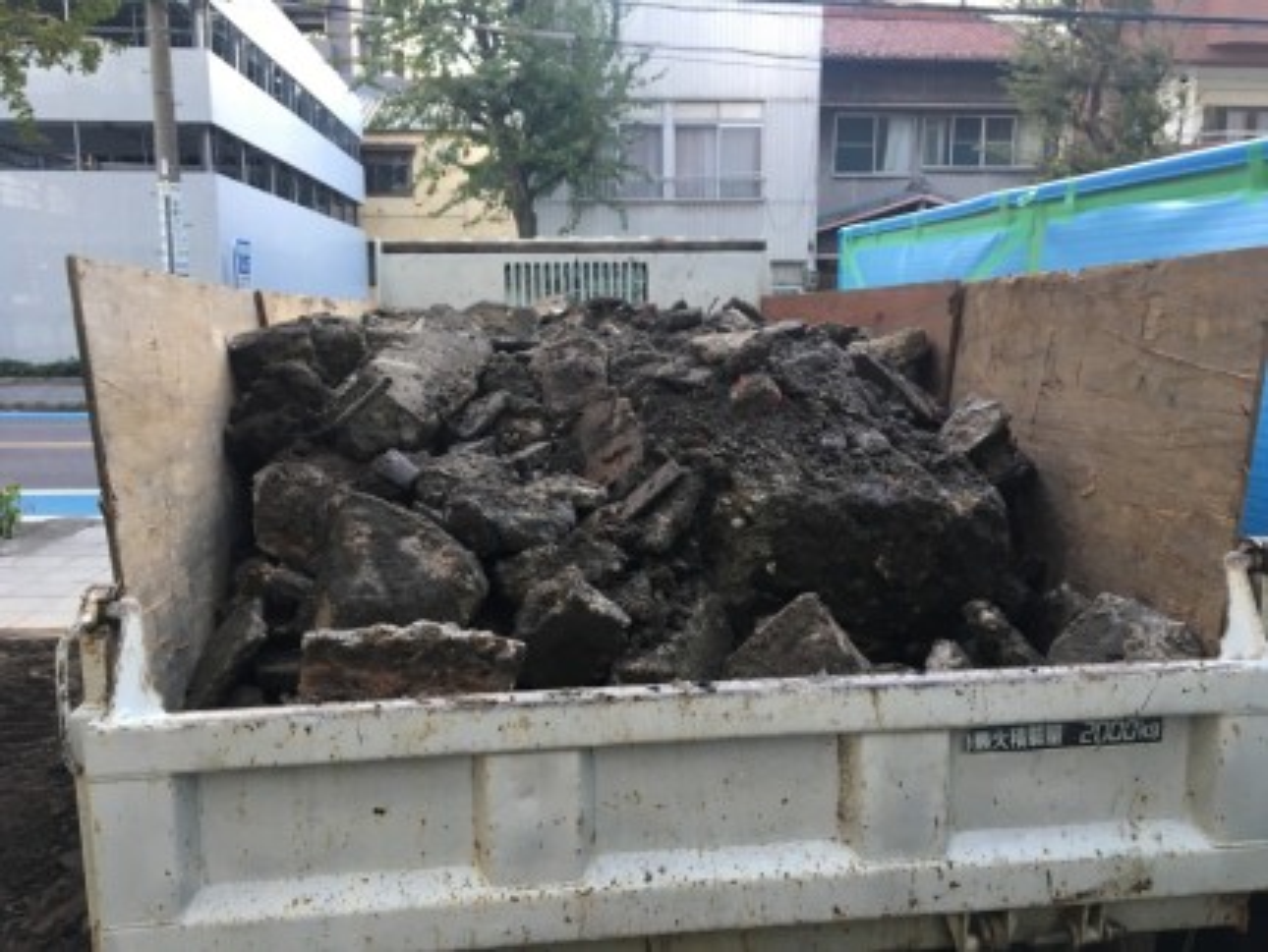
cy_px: 476
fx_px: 1063
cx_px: 634
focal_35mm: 29
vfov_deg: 48.3
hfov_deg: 61.6
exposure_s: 1/40
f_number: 2.2
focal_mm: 4.15
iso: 25
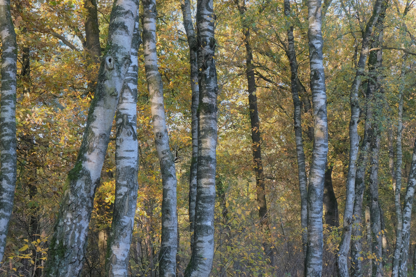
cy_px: 138
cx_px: 208
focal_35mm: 75
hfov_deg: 27.0
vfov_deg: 18.2
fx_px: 867
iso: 400
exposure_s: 1/56
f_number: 7.1
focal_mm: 50
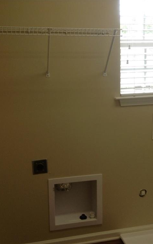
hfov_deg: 27.3
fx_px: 314
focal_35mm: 47
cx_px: 96
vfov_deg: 42.7
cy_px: 122
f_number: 2.4
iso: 32
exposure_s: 1/24
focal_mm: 3.3
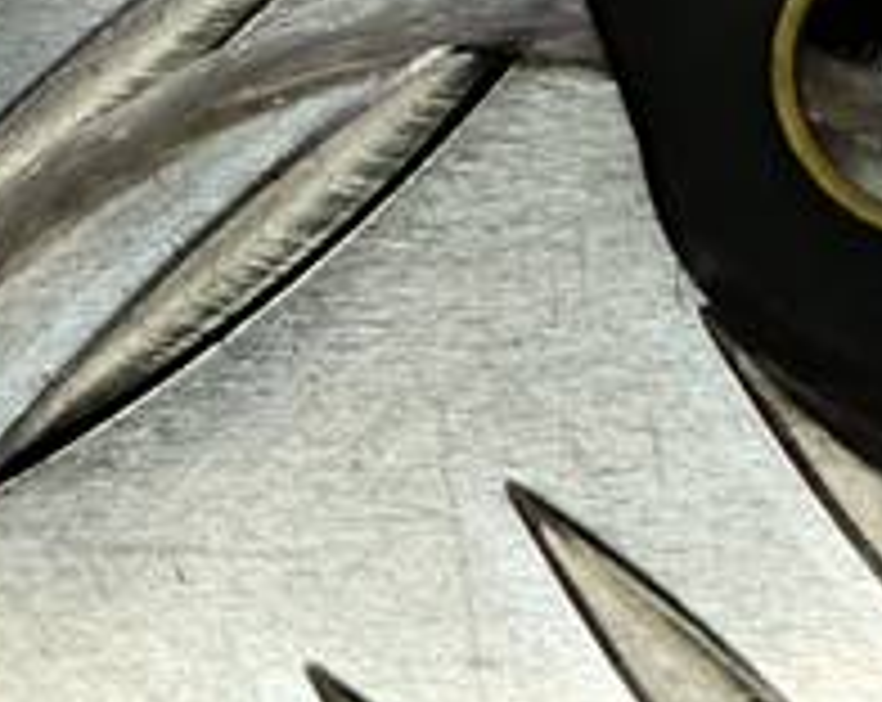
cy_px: -828
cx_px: 1084
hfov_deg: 13.6
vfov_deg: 10.1
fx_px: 3595
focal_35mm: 138
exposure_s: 1/66.7
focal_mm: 4.11
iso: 118
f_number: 1.6
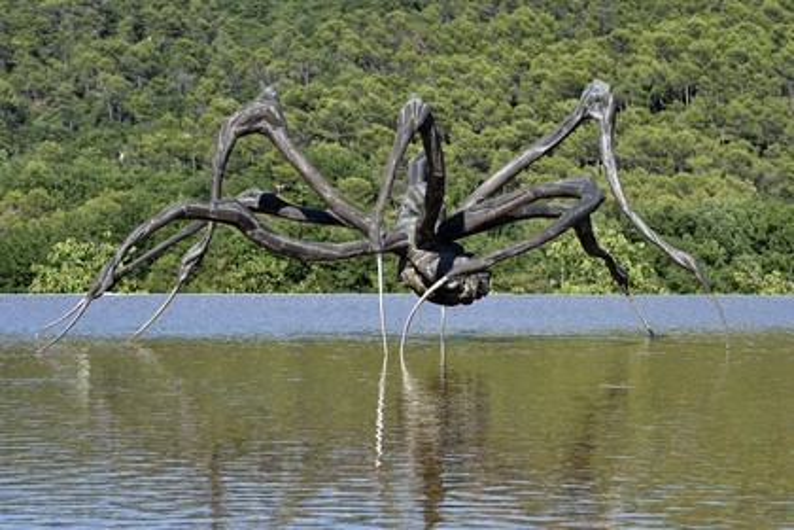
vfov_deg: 10.5
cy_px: 265
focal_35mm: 130
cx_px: 397
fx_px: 2867
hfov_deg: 15.8
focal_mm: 130
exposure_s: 1/320
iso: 200
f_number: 11
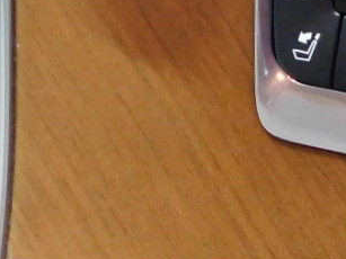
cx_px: 536
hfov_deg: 15.1
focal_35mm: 120
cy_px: -151
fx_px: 1199
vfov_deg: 11.7
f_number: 3
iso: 400
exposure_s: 1/8
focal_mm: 4
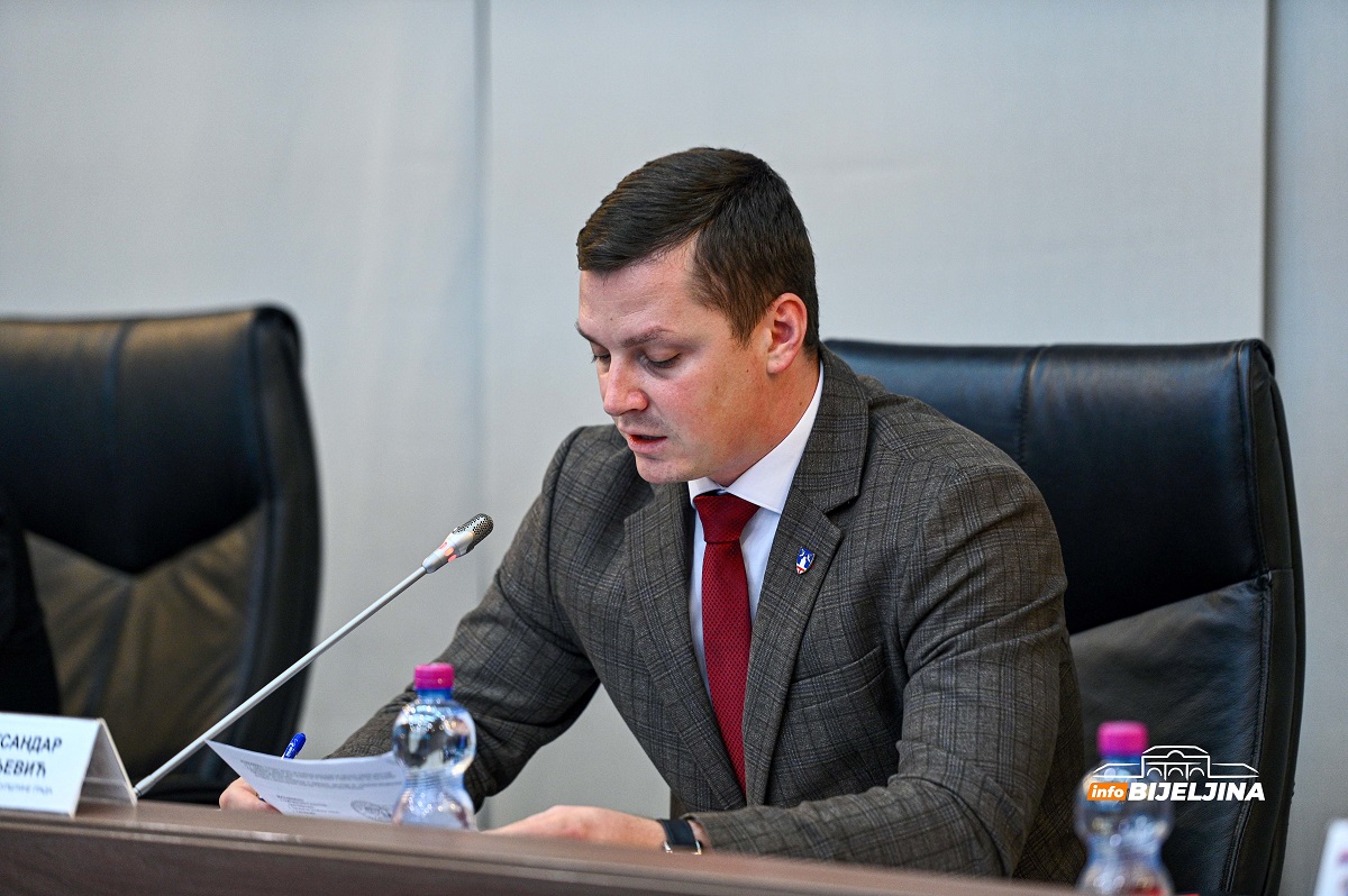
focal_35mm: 160
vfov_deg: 8.6
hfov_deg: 12.8
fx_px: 5986
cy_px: 448
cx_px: 674
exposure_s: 1/200
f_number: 2.8
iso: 1600
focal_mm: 160
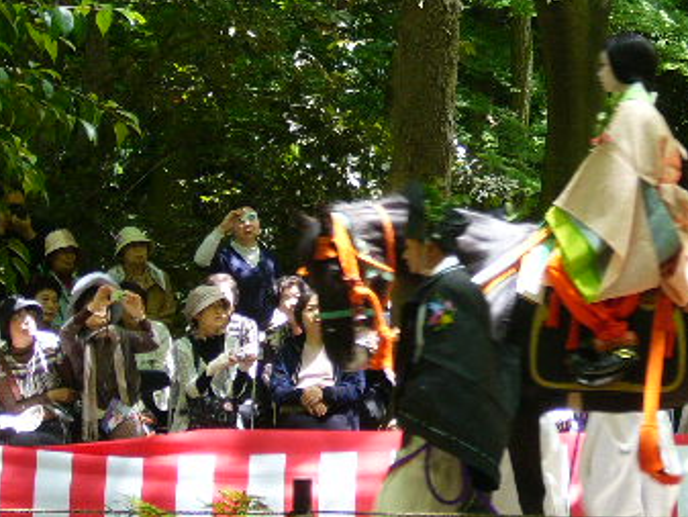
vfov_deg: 9.9
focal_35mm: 150
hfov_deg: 13.1
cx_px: 490
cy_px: 59
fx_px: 2982
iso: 100
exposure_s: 1/40
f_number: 4.3
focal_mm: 13
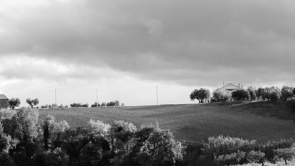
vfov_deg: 7.5
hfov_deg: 13.2
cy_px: 43
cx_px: 19
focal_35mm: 161
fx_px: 1260
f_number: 6.3
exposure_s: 1/4000
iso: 3200
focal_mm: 50
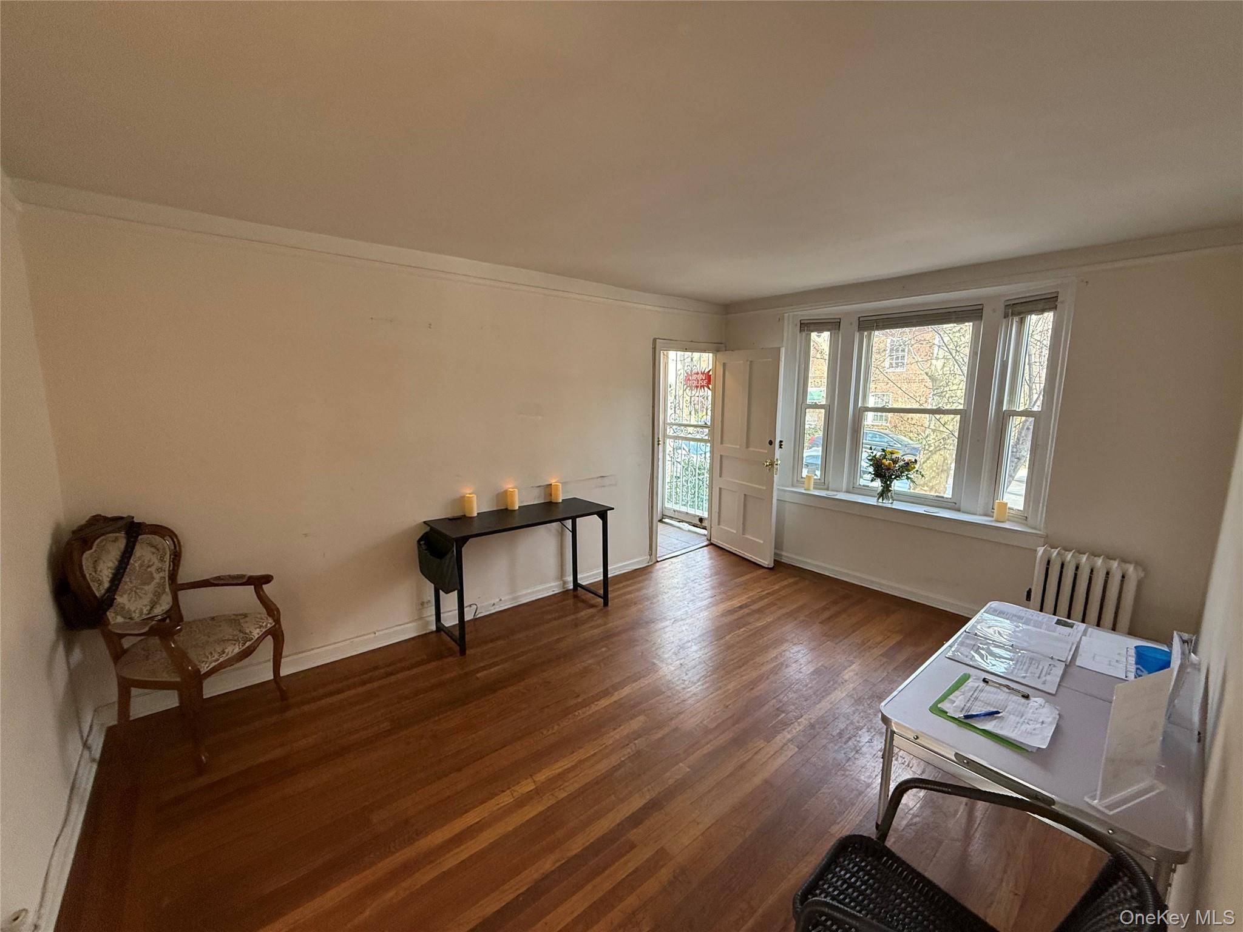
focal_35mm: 14
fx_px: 503
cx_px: 622
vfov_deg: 85.7
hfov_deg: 102.1
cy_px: 466
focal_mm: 2.22
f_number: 2.2
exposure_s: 1/120
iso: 250
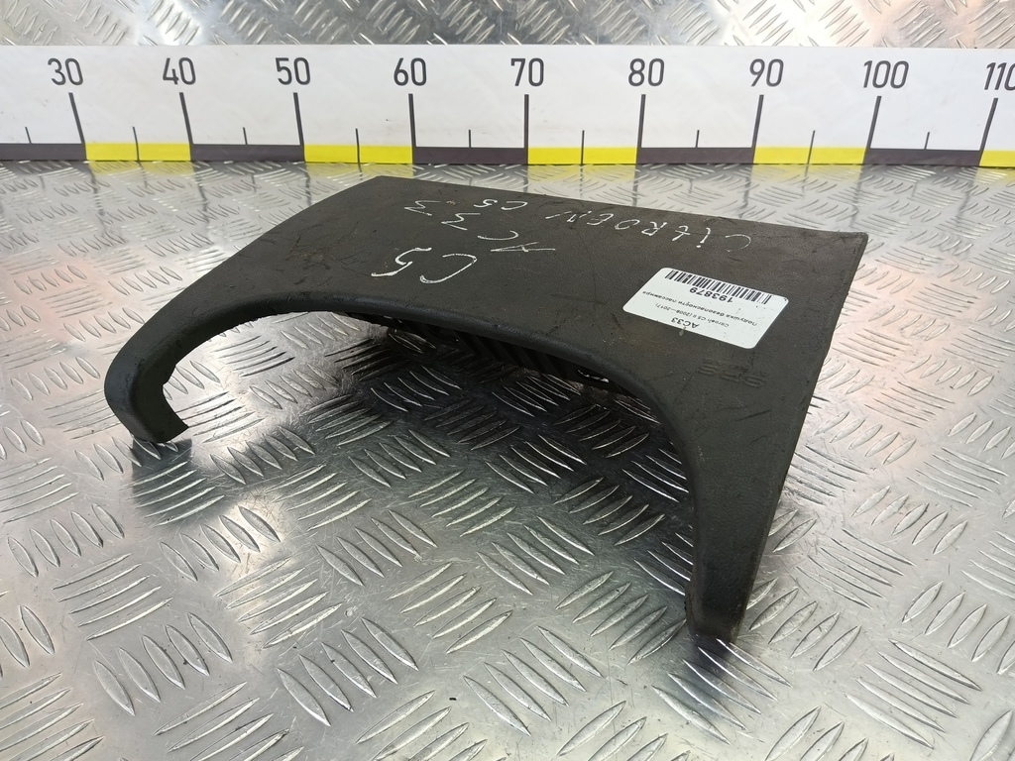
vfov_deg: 58.9
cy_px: 380
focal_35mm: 23
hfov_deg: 73.9
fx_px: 674
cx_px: 508
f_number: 1.6
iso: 109
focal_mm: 4.11
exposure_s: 1/50
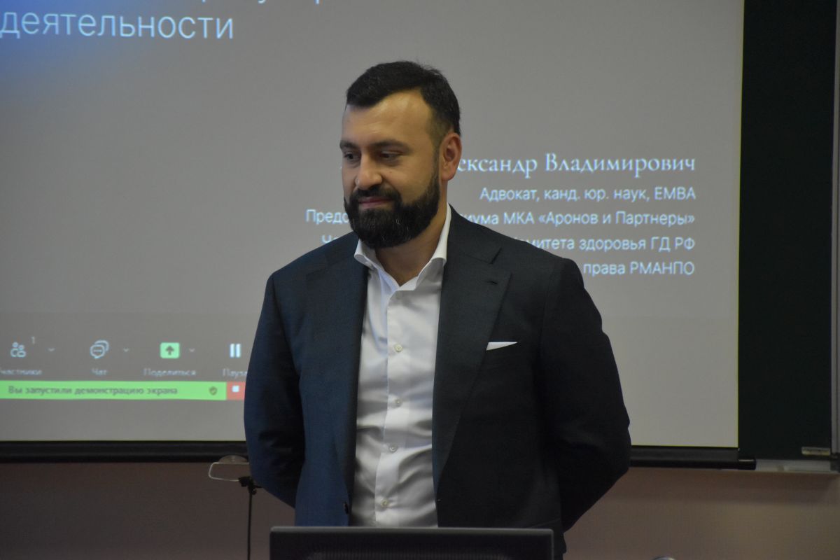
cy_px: 280
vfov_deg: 6.5
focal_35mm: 210
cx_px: 420
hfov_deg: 9.8
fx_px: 4900
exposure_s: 1/250
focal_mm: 140
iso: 2800
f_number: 5.6
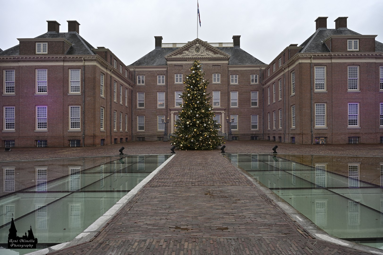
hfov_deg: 73.8
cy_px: 128
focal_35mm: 24
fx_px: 255
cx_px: 192
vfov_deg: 53.1
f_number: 5
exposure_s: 1/100
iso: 200
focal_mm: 24
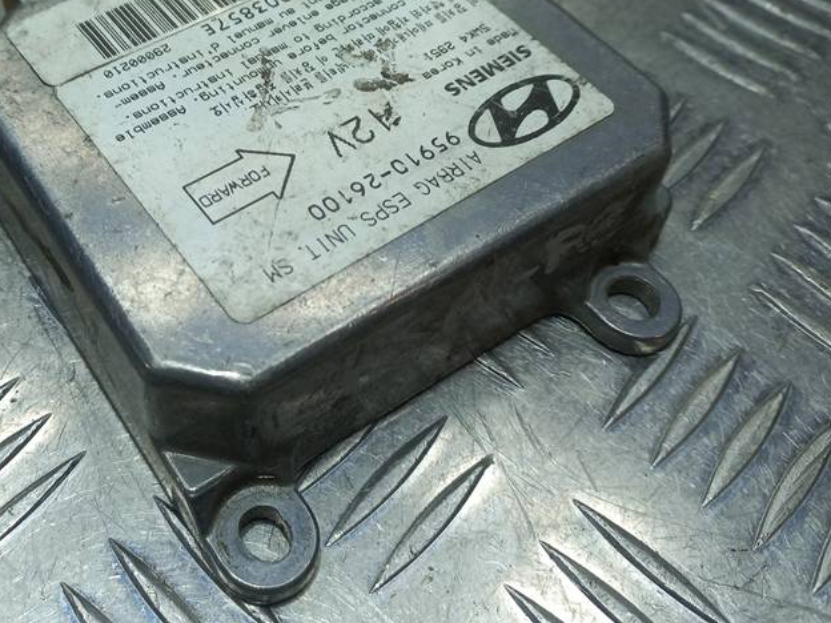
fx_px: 984
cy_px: 200
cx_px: 261
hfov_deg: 44.9
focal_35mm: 41
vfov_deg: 34.8
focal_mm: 4.6
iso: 25
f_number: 1.8
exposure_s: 1/100
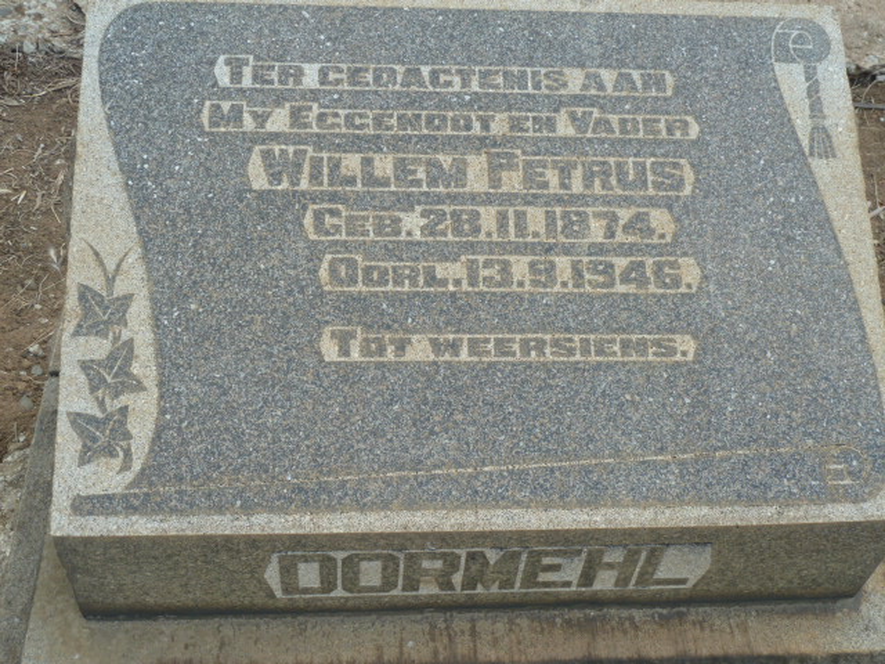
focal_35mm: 44
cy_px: 332
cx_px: 442
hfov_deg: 42.9
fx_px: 1125
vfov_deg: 32.9
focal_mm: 7.3
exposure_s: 1/100
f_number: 4
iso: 80
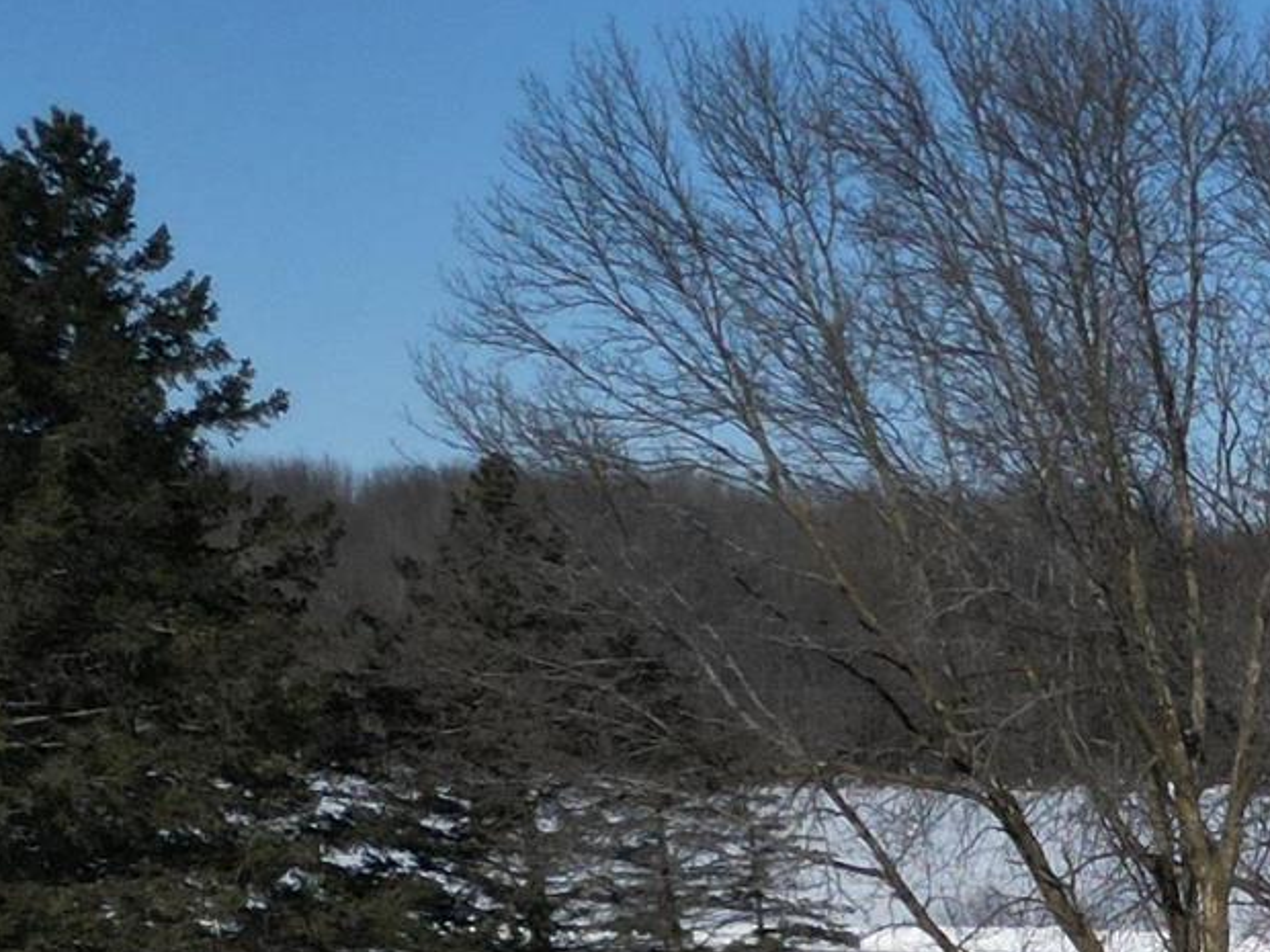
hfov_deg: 12.9
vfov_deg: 11.7
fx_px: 4366
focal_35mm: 119
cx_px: 3007
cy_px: 1617
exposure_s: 1/8000
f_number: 1.7
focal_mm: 6.72
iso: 110
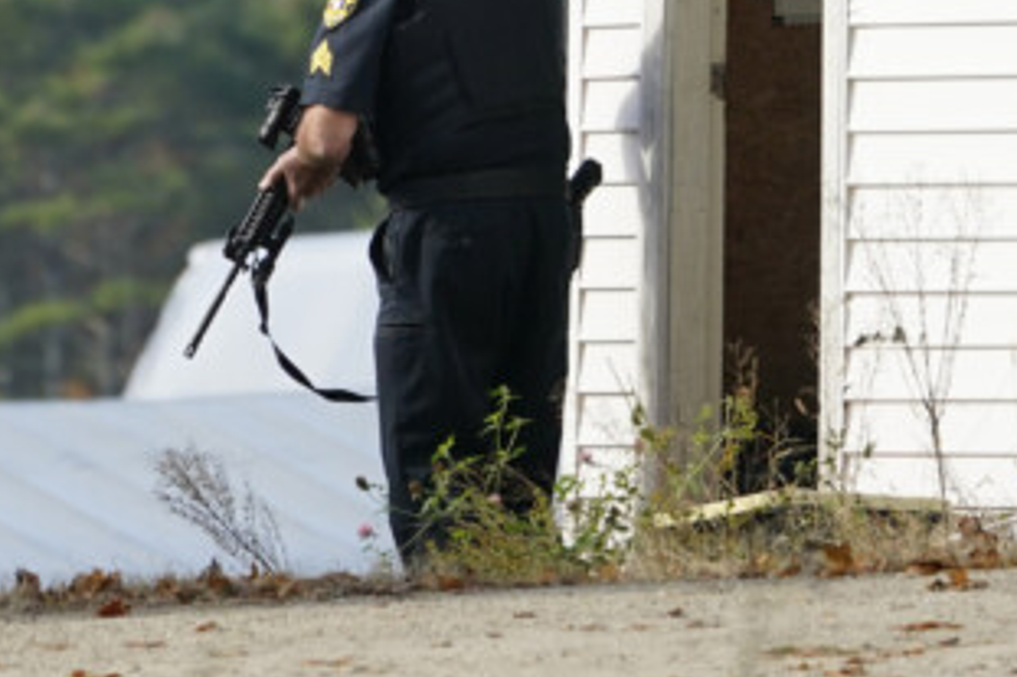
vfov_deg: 1.7
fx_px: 23236
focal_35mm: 823
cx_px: 405
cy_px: -162
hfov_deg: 2.5
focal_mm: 250
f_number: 5.6
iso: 500
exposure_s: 1/1250
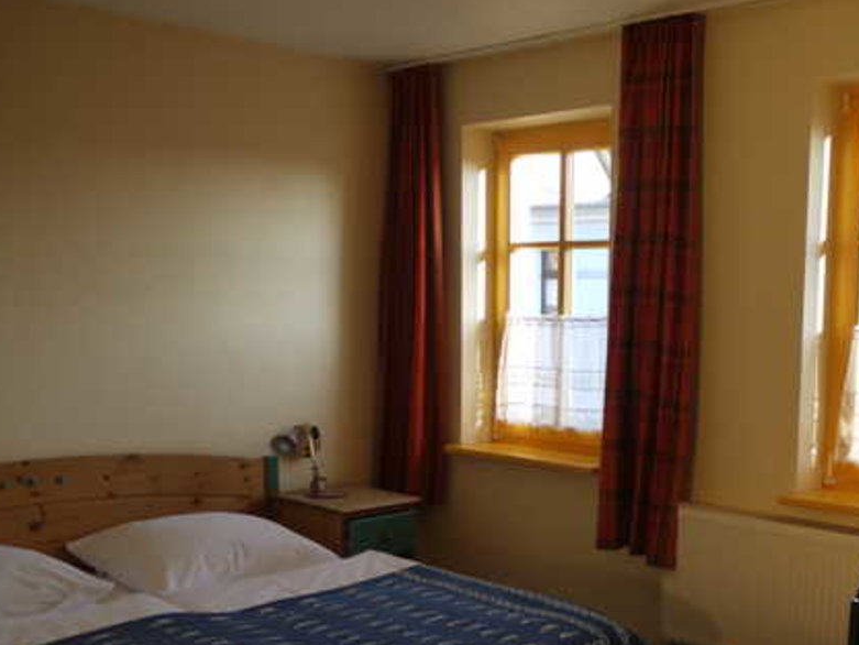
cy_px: 456
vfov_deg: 33.2
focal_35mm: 43
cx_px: 574
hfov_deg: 43.2
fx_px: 1067
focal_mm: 14
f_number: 3.5
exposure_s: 1/60
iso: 125
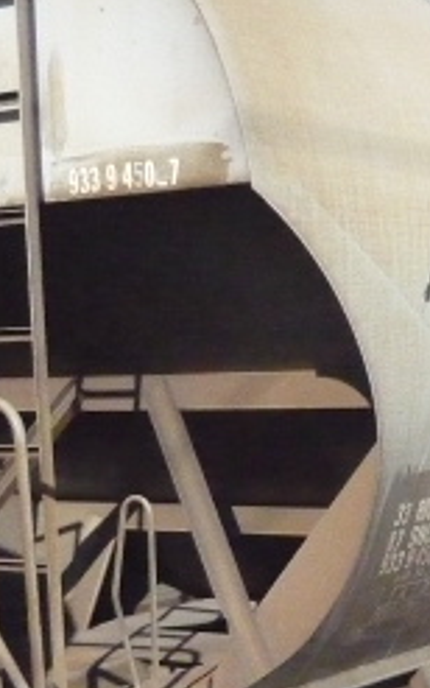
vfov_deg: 22.8
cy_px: 411
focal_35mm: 91
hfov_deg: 13.9
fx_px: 1704
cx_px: 519
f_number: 8
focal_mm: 5.5
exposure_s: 1/2000
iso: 1600
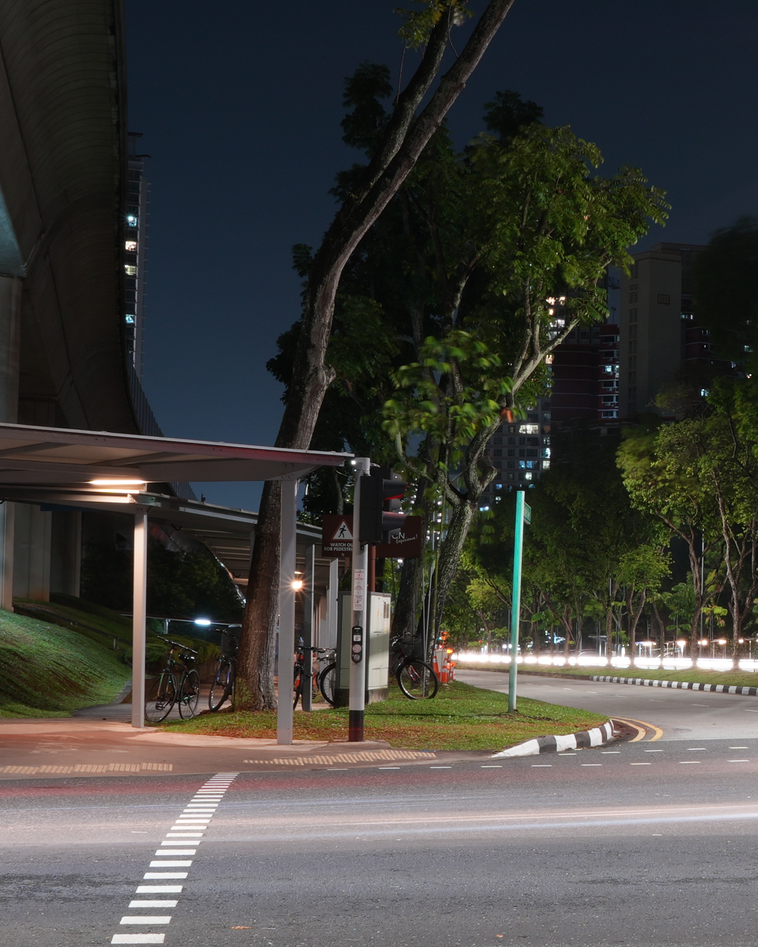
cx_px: 851
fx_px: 2186
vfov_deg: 24.5
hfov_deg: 18.8
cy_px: 491
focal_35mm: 78
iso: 100
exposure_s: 30
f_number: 16
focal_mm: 21.2
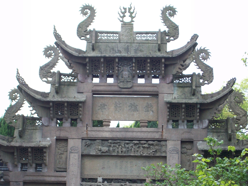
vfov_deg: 14.5
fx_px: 731
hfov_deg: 19.3
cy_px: 93
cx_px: 124
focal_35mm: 102
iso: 120
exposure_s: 1/80
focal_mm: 17.1
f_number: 5.1
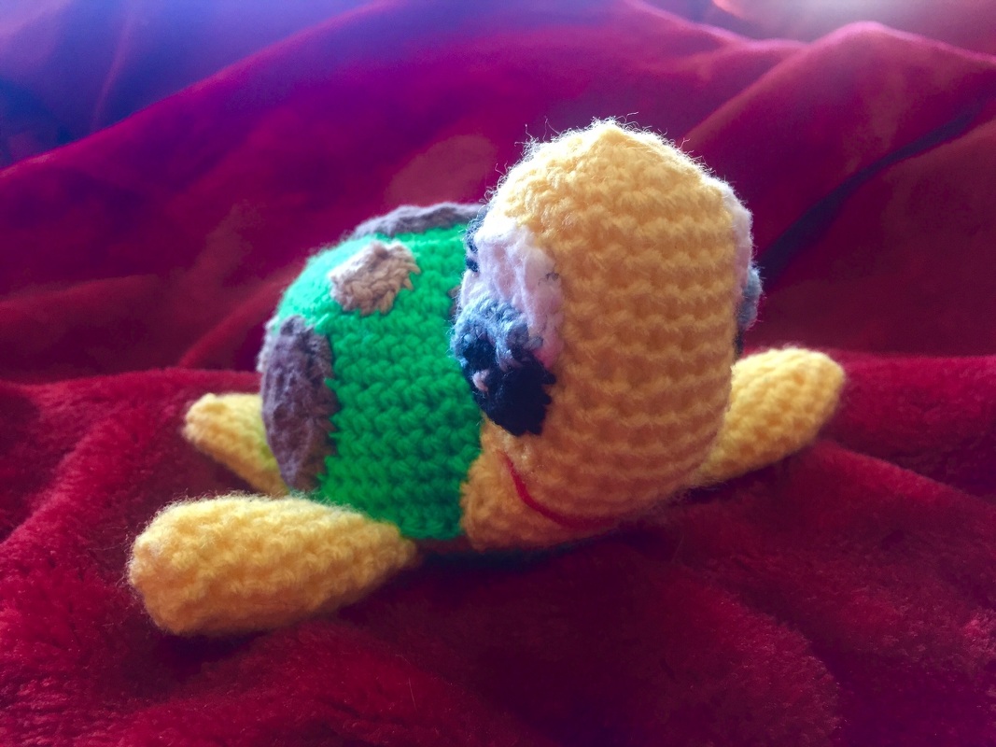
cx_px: 498
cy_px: 374
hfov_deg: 61.7
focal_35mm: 29
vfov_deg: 48.2
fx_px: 834
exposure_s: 1/33
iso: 125
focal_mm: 4.15
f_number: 2.2
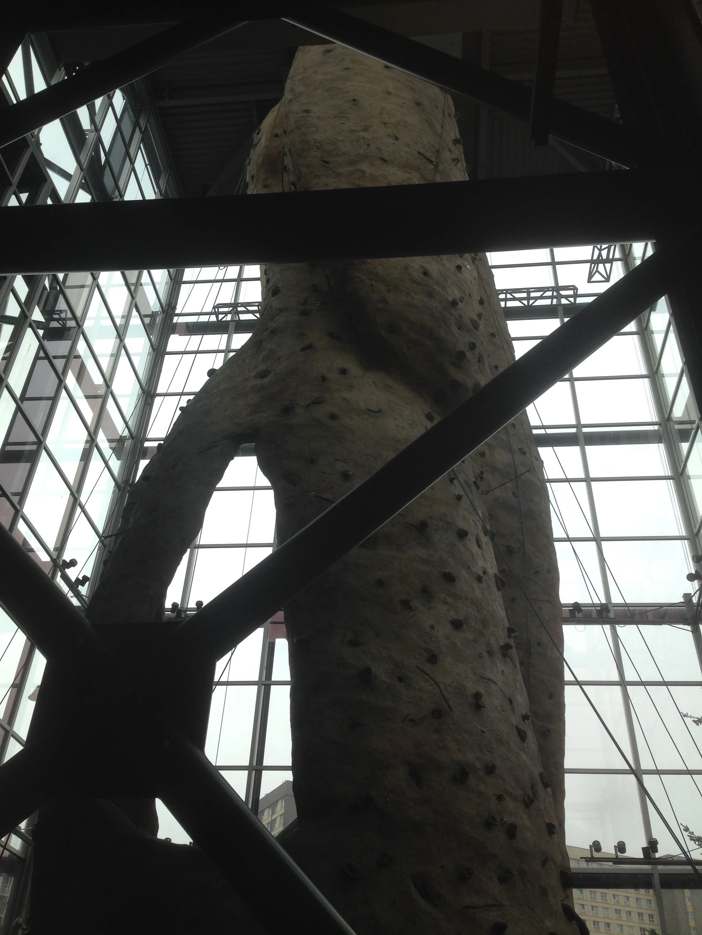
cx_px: 351
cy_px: 468
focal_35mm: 33
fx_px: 892
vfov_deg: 55.4
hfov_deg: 42.9
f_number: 2.4
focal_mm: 4.12
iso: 50
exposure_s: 1/354
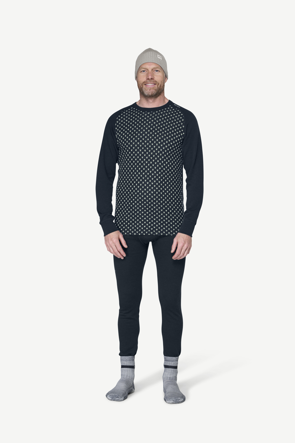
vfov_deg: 28.8
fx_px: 860
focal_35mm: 70
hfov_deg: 19.5
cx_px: 148
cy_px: 222
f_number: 5.6
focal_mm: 70
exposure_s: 1/50
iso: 100
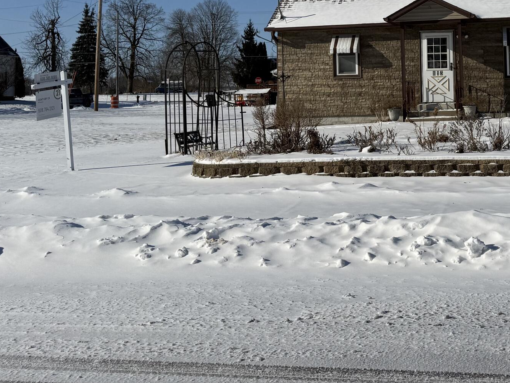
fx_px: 796
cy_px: 41
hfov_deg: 34.5
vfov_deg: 26.2
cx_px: 404
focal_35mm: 54
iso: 80
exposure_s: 1/11905
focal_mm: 6.76
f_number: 1.78
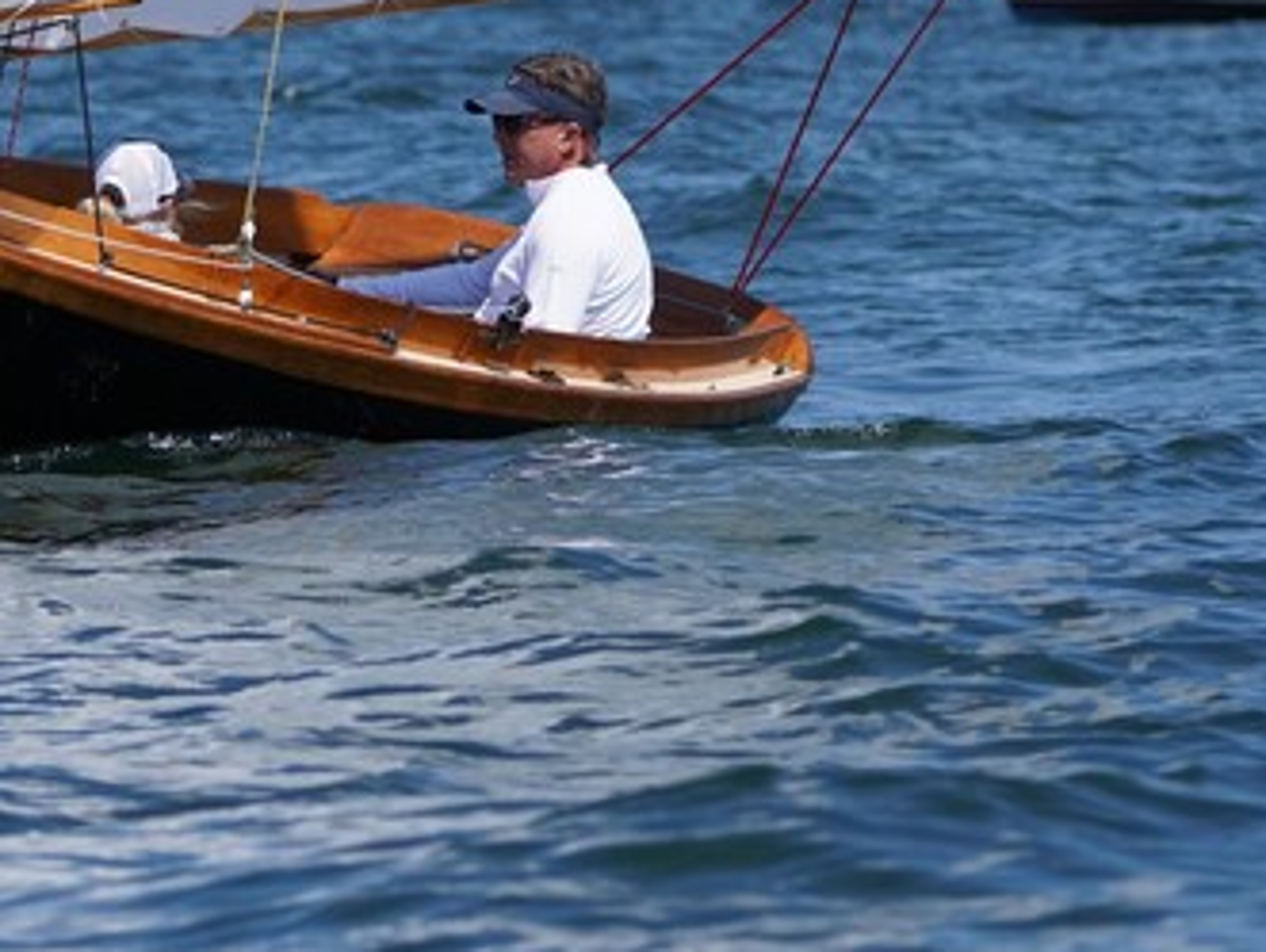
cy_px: 105
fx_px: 19112
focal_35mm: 522
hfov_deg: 3.8
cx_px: 302
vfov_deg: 2.9
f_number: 5
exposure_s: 1/2000
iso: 200
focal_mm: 150
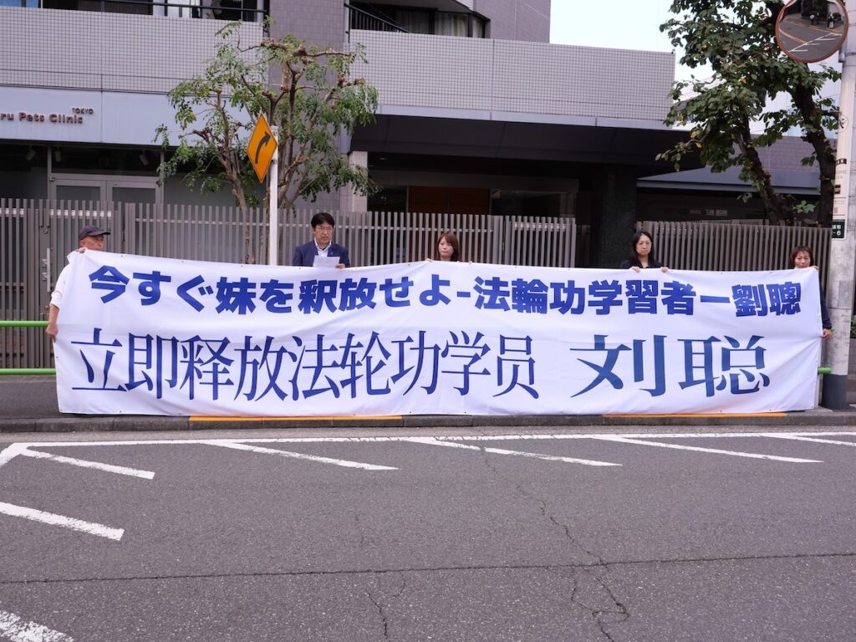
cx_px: 428
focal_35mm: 36
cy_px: 321
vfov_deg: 39.7
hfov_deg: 51.4
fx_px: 890
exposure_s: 1/200
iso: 200
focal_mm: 18
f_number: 5
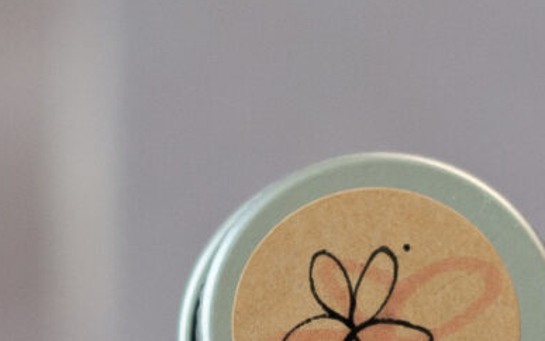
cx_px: 387
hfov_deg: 6.2
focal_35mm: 337
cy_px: 339
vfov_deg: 3.9
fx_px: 5006
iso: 500
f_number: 2.5
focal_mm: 50
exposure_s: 1/250
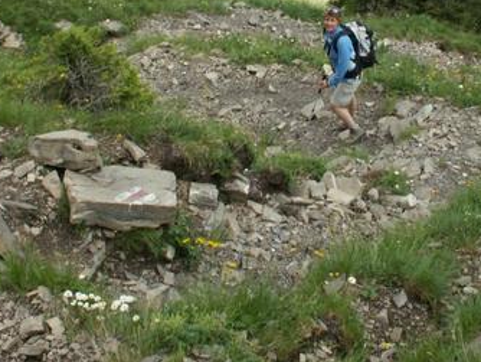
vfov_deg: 21.5
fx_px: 932
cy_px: 42
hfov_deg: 28.7
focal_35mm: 67
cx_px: 324
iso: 50
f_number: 5
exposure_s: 1/125
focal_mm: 5.86
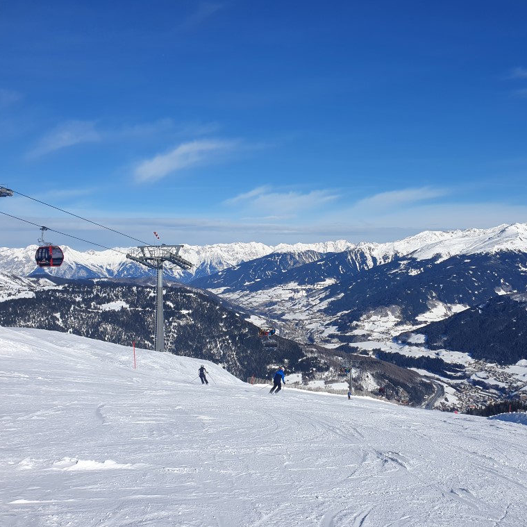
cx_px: 342
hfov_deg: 51.8
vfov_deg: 52.5
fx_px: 534
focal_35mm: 31
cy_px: 265
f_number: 2.4
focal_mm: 4.32
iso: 50
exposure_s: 1/3152
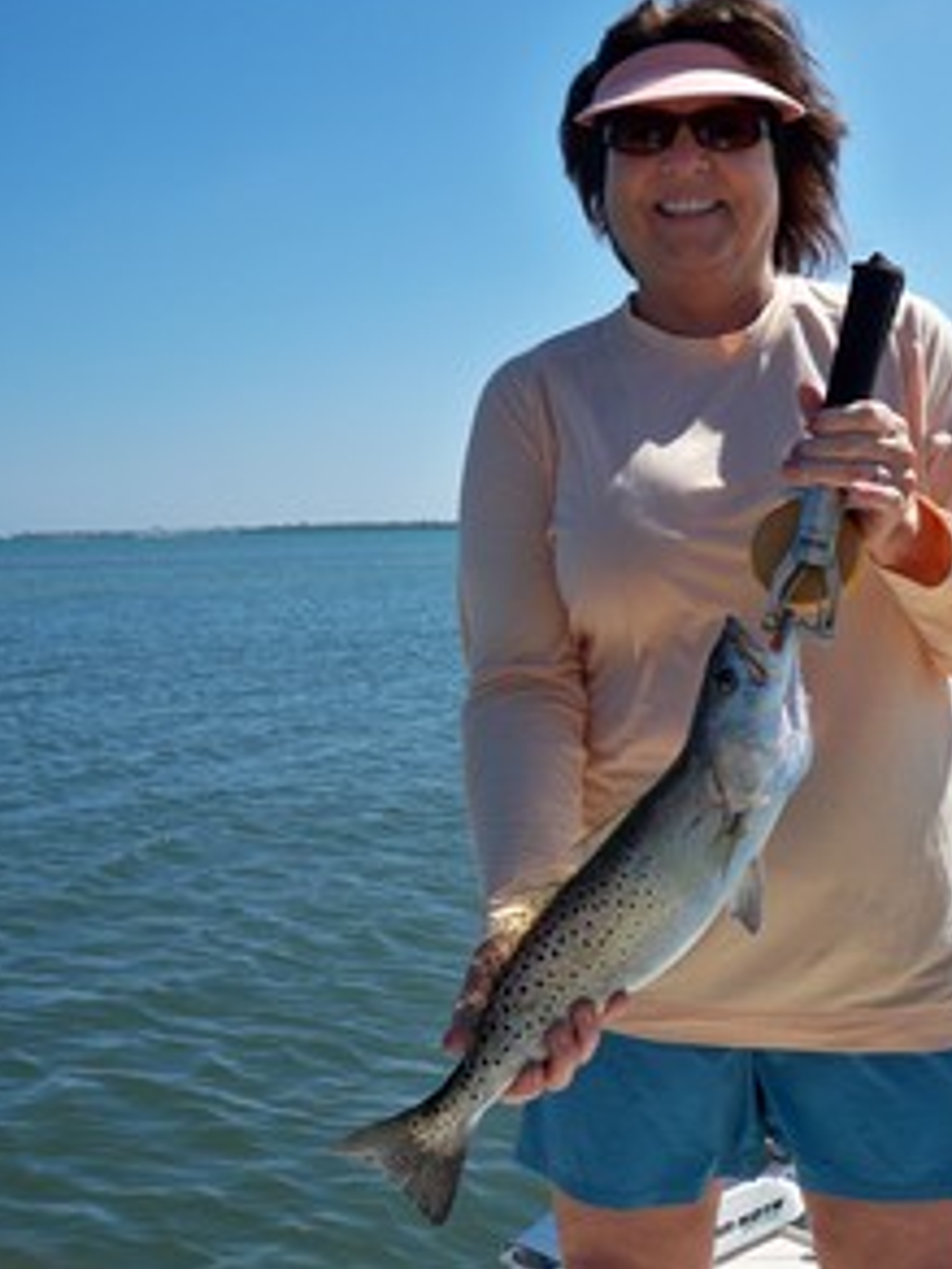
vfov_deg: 39.7
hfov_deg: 30.1
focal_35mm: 48
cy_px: 626
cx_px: 626
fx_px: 1760
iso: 64
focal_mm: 6.3
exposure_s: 1/400
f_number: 4.7
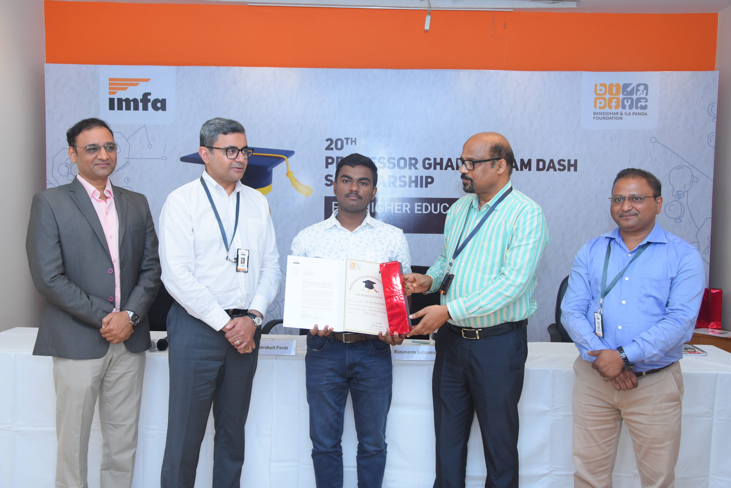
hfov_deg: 53.1
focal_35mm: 36
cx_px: 366
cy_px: 244
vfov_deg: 36.9
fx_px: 731
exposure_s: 1/200
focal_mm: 24
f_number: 5.6
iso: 1250
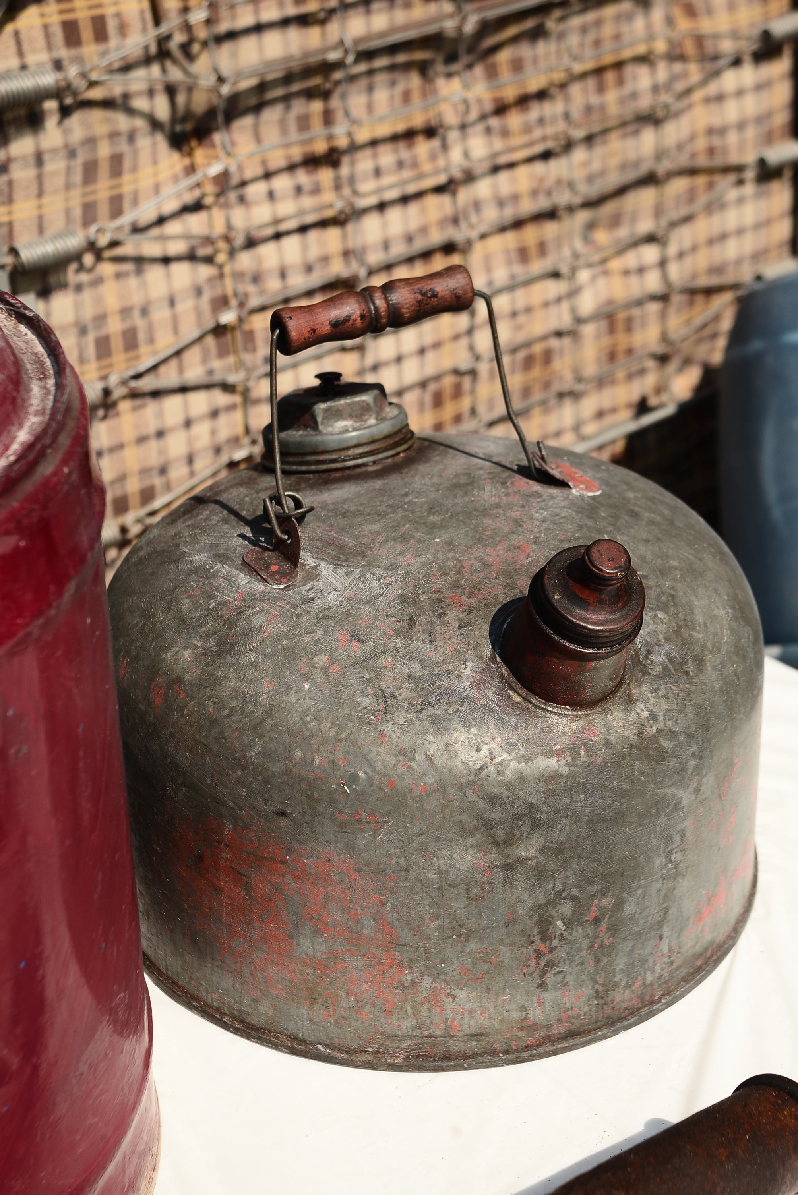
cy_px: 598
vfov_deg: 30.9
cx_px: 399
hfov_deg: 20.9
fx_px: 2159
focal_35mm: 65
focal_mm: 65
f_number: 9
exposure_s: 1/1000
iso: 400
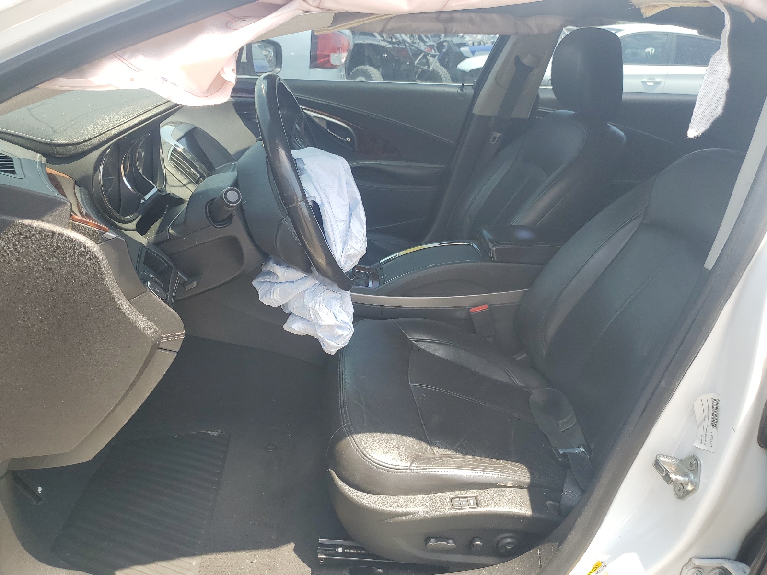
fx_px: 576
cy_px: 288
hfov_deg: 67.3
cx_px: 384
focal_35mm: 26
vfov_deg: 53.1
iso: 50
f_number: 1.5
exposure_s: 1/625
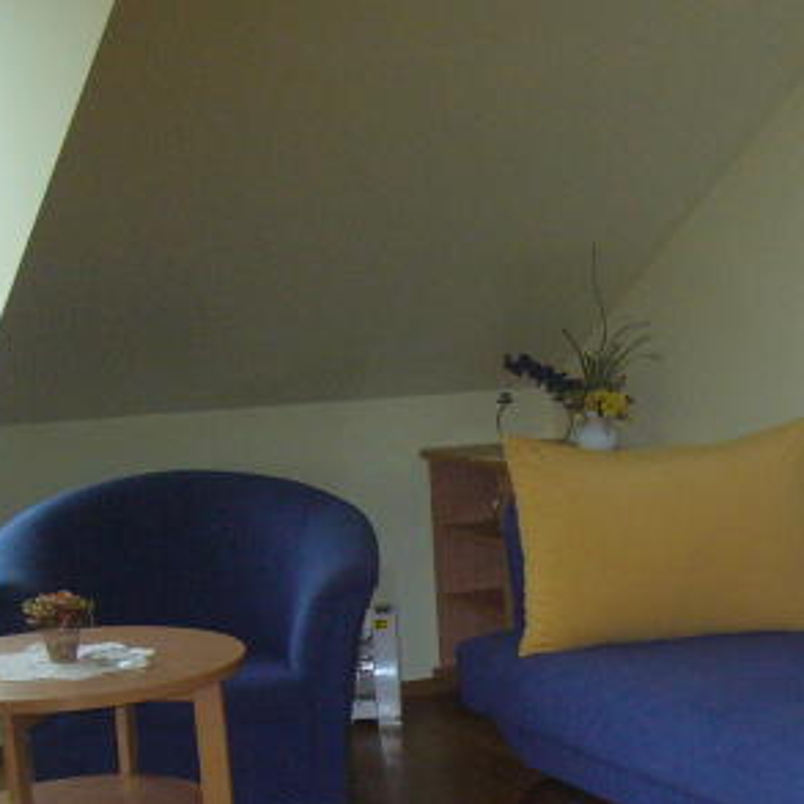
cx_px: 830
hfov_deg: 22.6
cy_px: 689
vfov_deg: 23.2
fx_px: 1918
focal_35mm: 73
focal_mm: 5.8
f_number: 2.8
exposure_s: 1/60
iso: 200
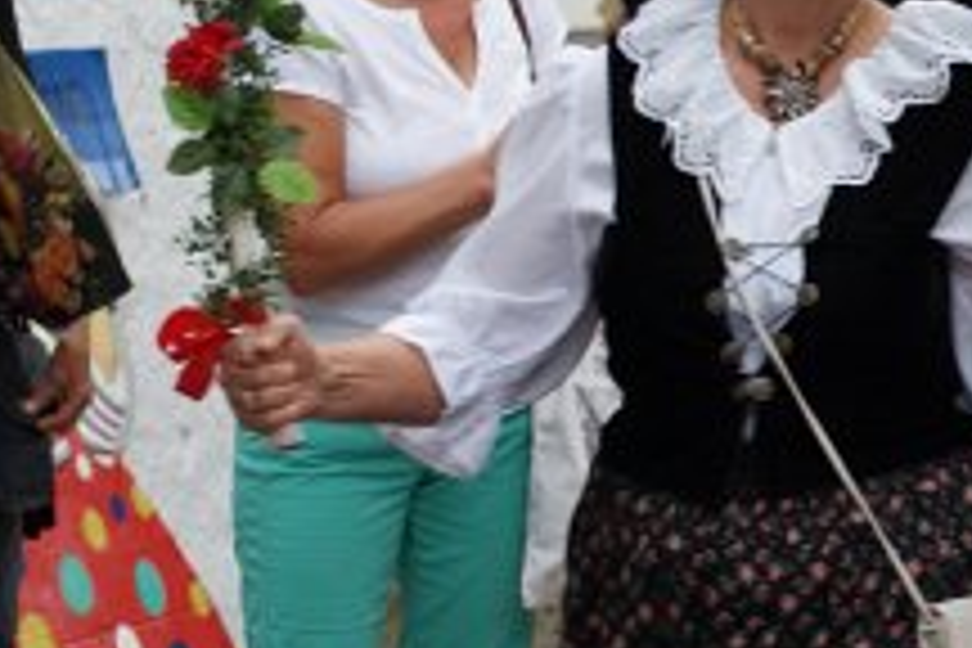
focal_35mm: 312
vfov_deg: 4.4
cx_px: 1107
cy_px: 302
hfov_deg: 6.6
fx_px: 8423
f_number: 5.6
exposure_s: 1/125
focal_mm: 70
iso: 100
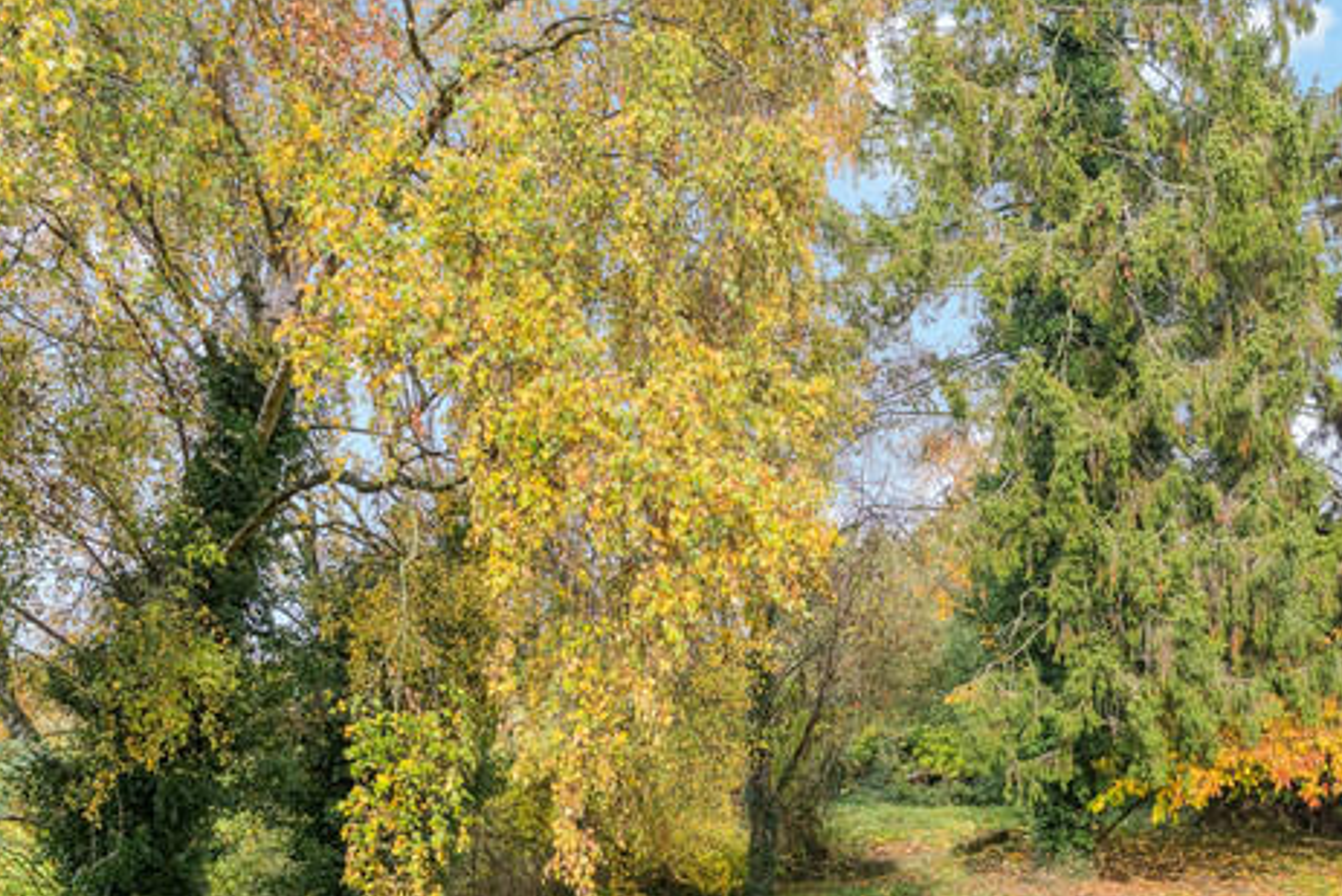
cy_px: 776
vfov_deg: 30.7
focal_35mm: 42
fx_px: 1566
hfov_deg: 45.1
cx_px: 977
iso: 800
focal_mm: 19
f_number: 6.3
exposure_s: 1/200
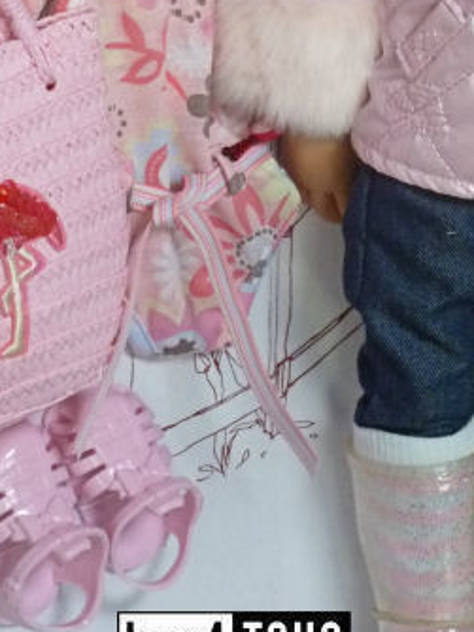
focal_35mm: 220
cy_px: 66
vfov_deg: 9.0
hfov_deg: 6.7
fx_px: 4019
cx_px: 278
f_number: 4.3
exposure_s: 1/30
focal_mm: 15.8
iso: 400
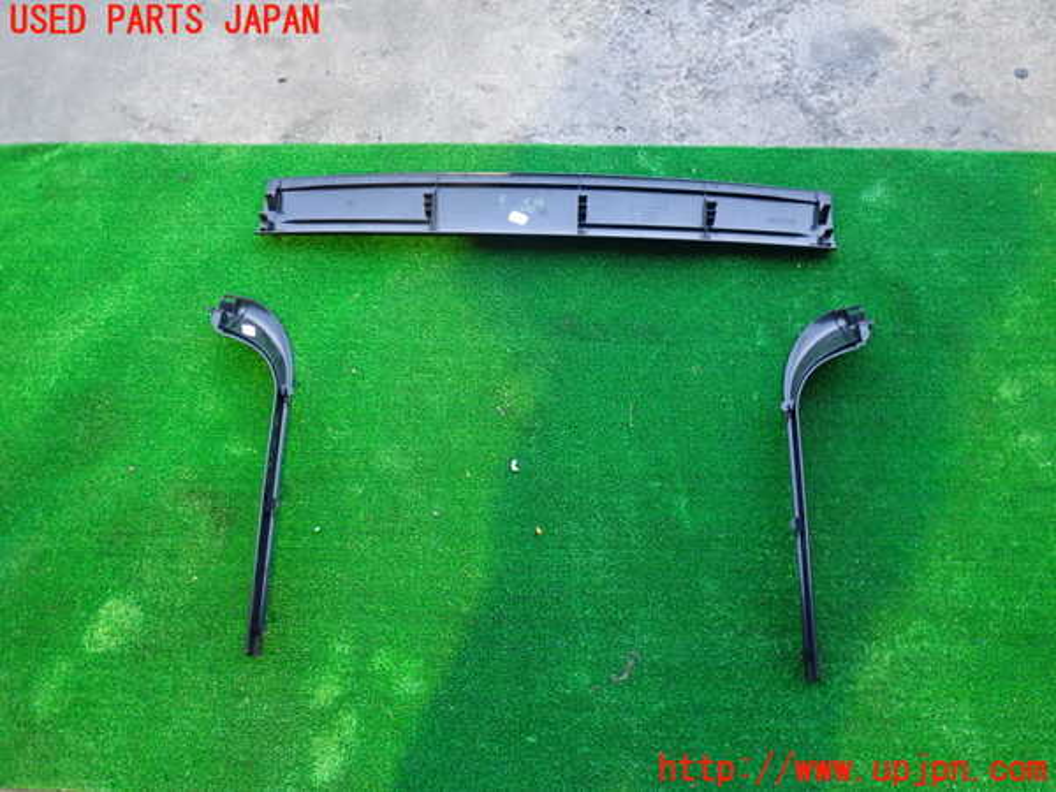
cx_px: 528
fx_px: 915
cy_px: 396
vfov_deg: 46.8
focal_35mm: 30
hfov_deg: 60.0
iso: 800
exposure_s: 1/30
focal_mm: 5.4
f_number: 2.3
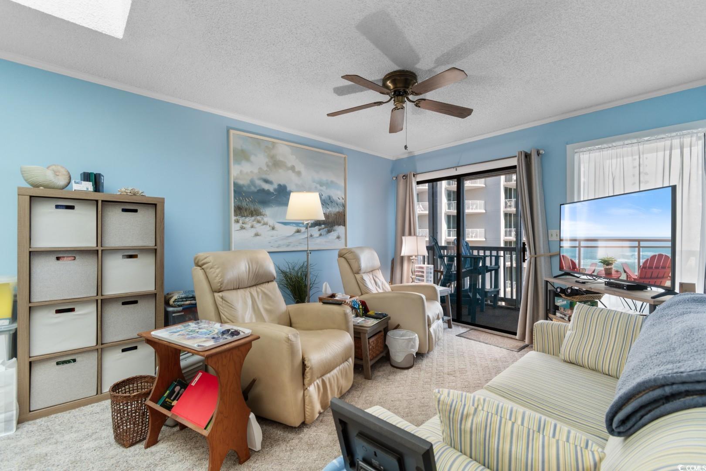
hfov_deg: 100.4
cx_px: 353
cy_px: 236
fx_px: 294
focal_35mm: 15
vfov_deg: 77.3
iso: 100
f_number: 4.5
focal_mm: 10
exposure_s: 1/5
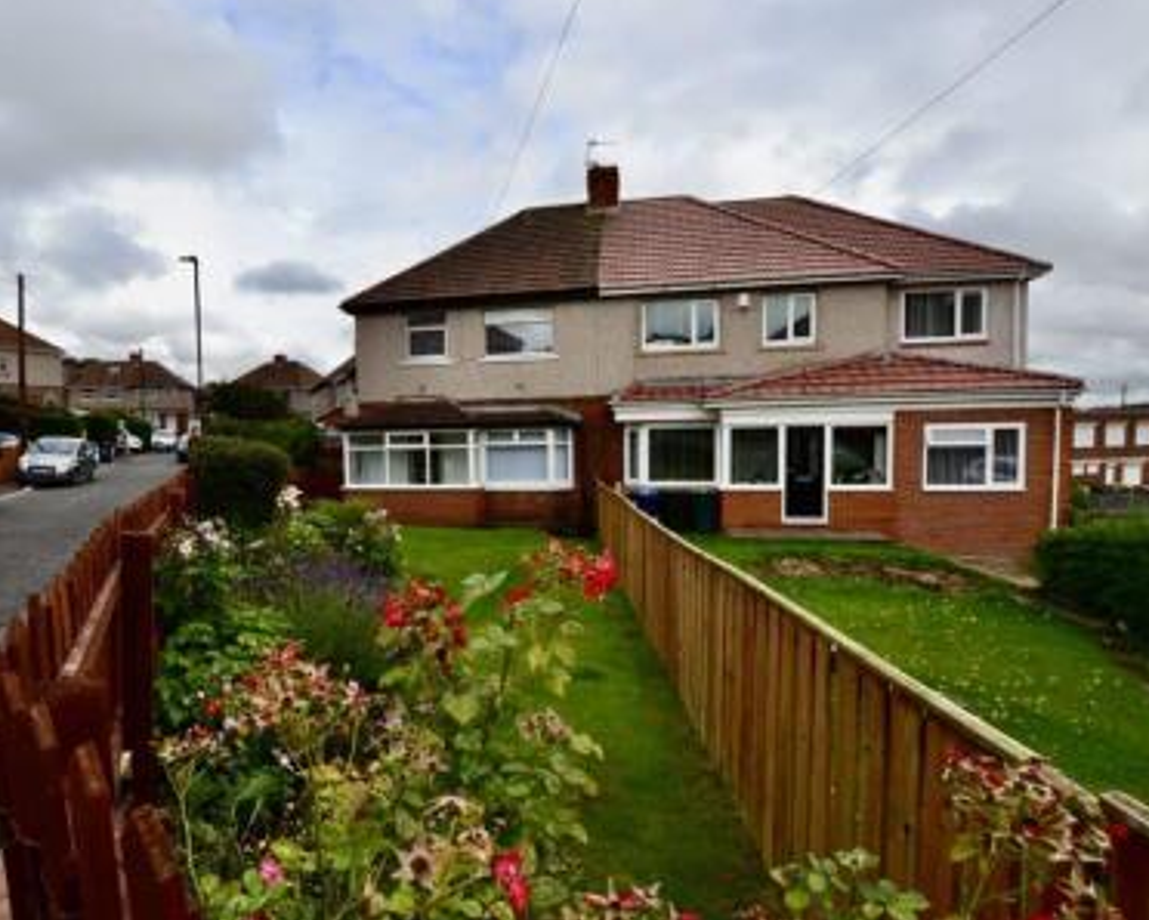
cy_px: 474
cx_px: 479
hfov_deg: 85.6
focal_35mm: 18
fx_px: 612
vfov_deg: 73.8
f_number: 11
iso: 400
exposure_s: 1/400
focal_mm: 10
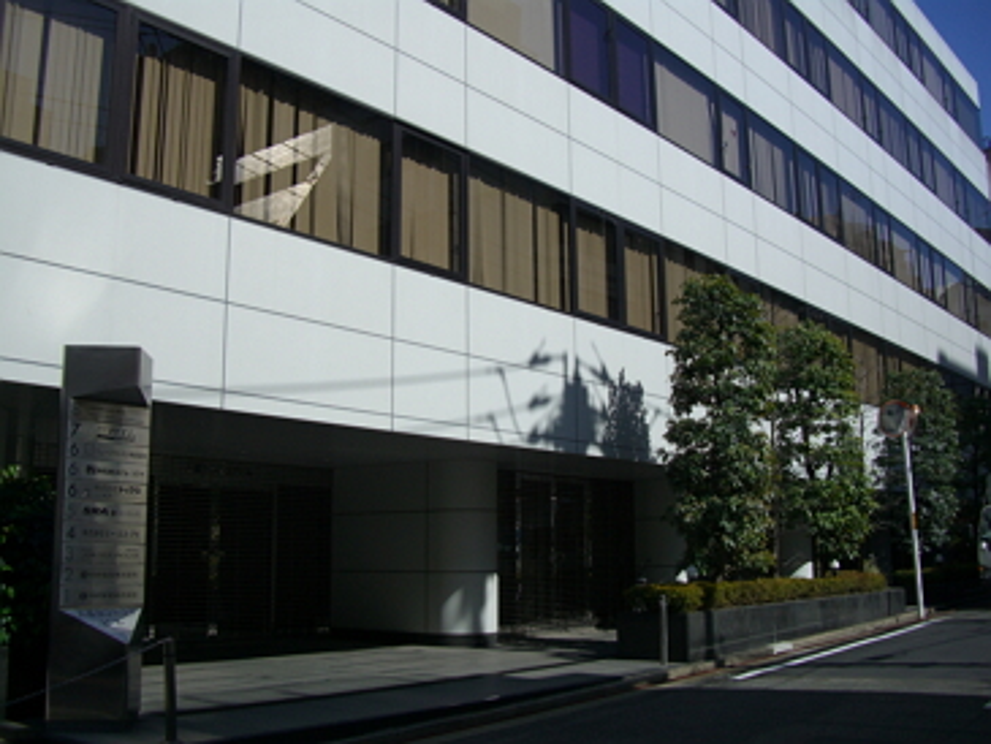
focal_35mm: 38
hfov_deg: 49.0
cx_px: 496
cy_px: 372
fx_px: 1088
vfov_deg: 37.7
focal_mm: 7.9
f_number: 5.6
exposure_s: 1/400
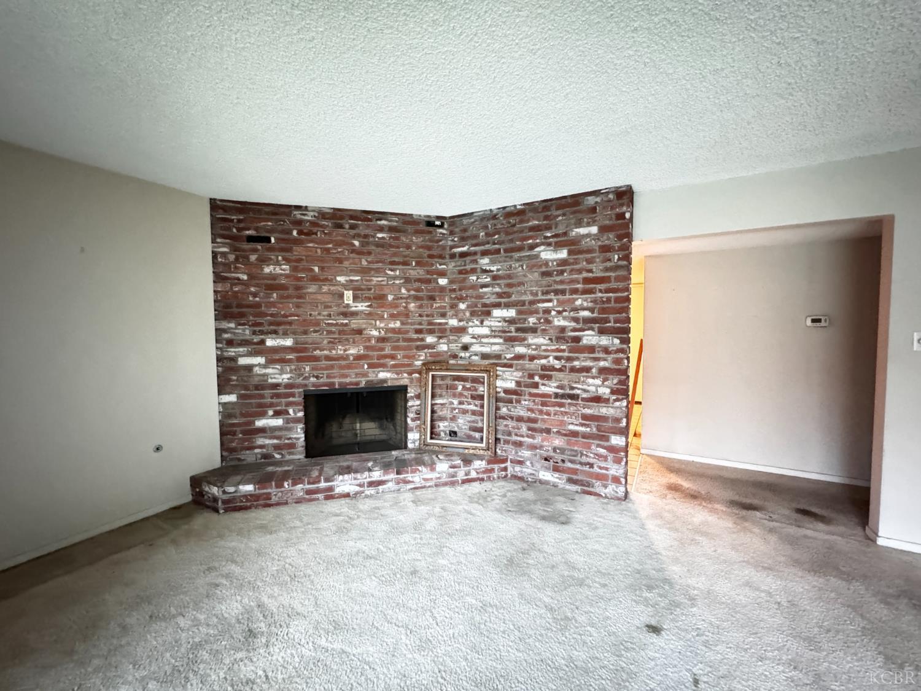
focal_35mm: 14
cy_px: 346
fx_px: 372
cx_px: 460
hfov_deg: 102.1
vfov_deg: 85.7
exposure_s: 1/30
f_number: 2.2
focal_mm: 2.22
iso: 2500
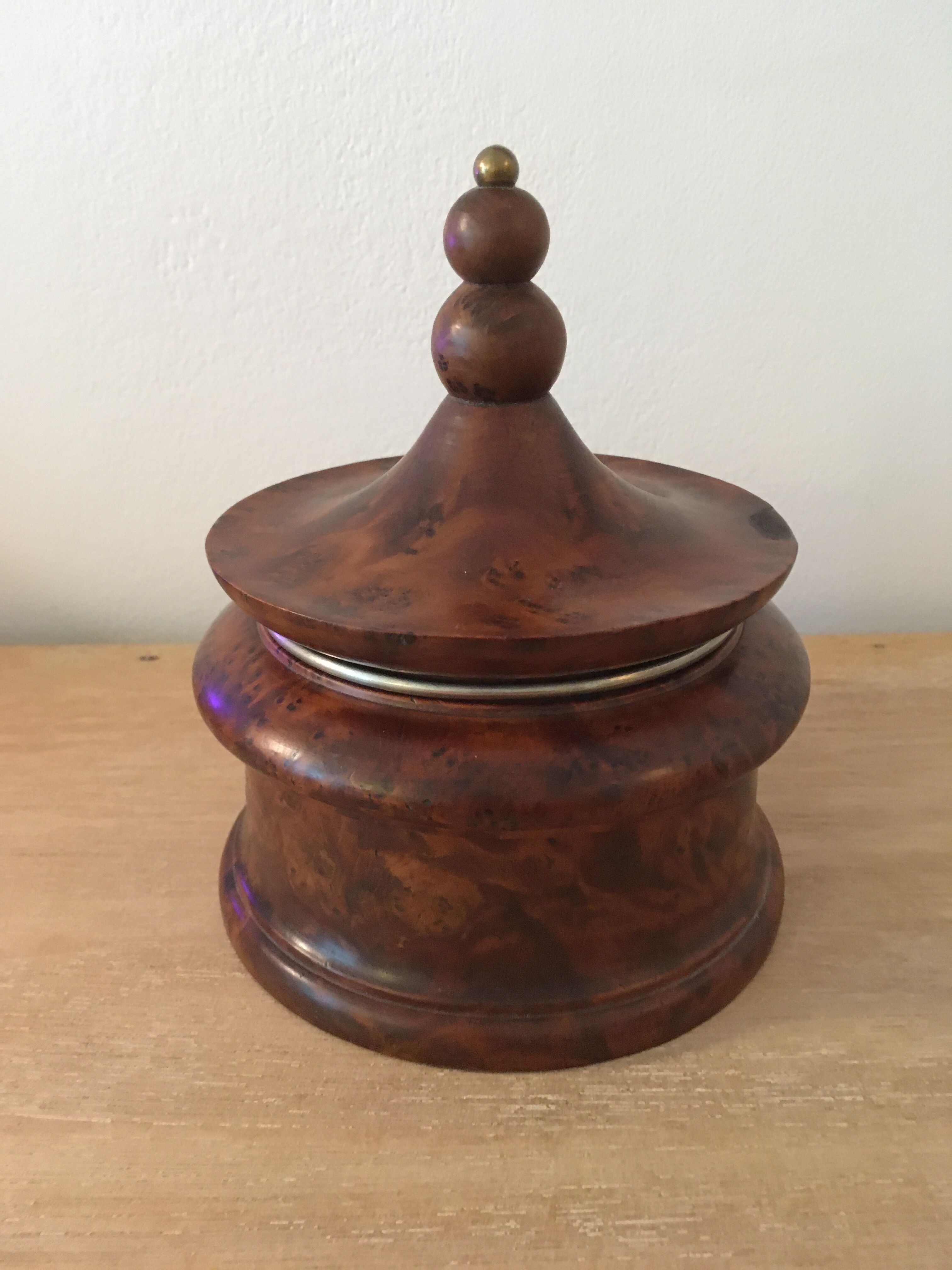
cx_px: 476
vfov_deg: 61.7
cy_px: 635
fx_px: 1063
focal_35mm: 29
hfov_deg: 48.2
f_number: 2.2
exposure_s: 1/17
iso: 500
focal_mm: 4.15
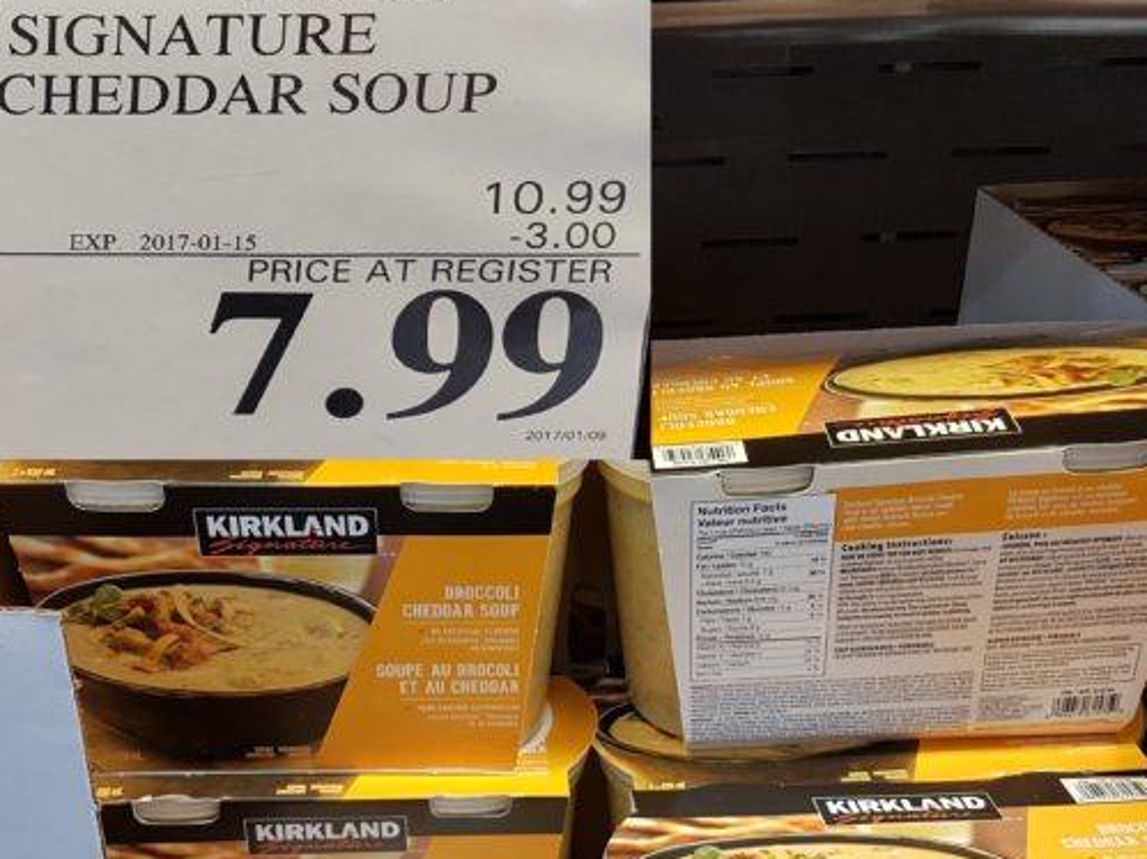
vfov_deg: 35.5
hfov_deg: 46.7
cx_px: 510
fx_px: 1325
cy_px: 593
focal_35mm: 40
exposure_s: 1/60
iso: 64
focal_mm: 4.2
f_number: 1.7
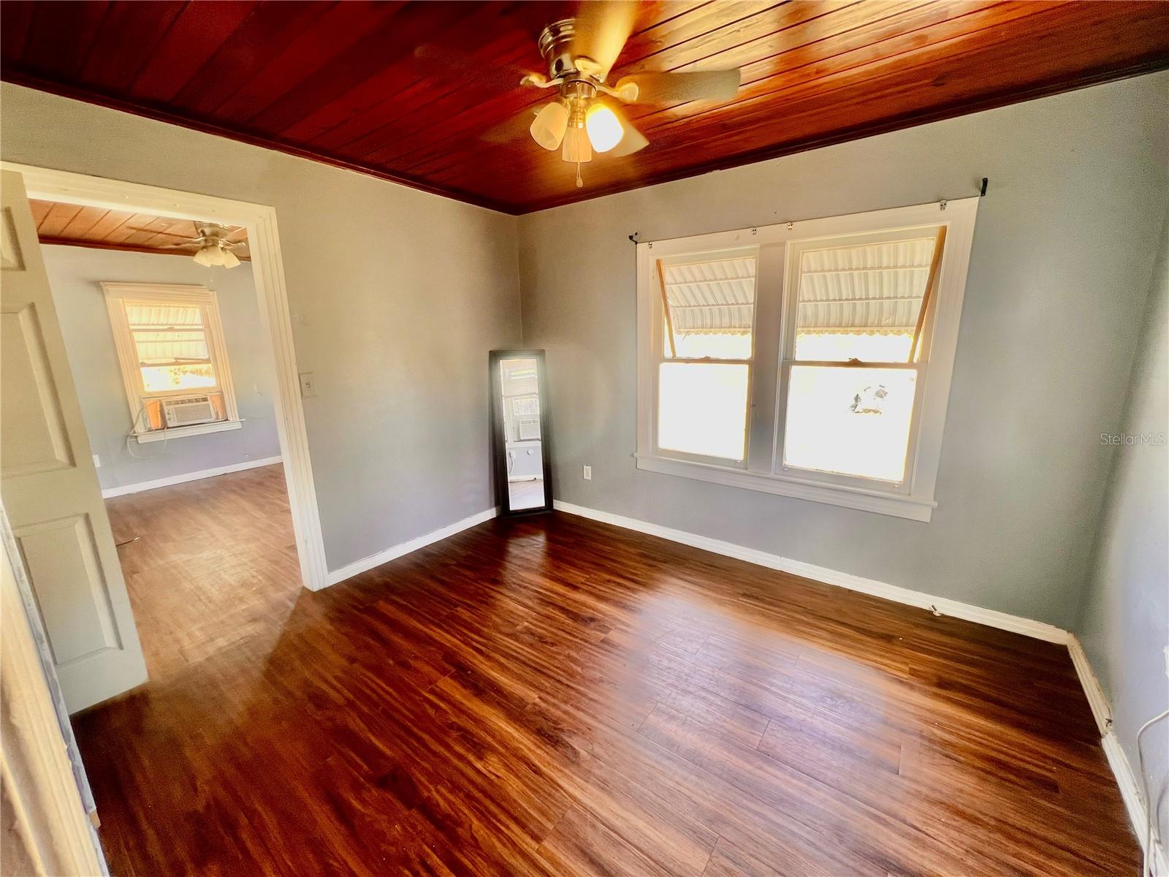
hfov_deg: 106.2
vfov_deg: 89.9
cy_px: 438
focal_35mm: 13
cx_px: 584
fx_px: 439
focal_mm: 1.57
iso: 64
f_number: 1.8
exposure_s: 1/32
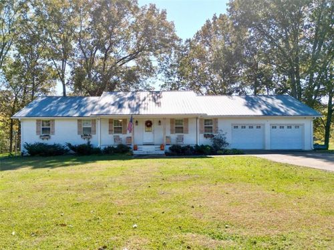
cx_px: 167
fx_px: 232
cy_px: 125
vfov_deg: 56.8
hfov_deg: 71.6
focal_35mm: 24
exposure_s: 1/2500
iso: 200
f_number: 1.7
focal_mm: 6.72
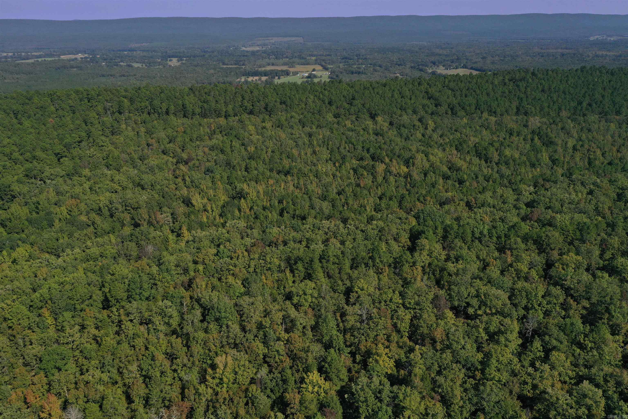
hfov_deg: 65.5
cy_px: 210
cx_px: 314
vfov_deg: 46.4
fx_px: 488
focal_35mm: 28
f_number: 6.3
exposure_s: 1/640
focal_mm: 10.26
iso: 100
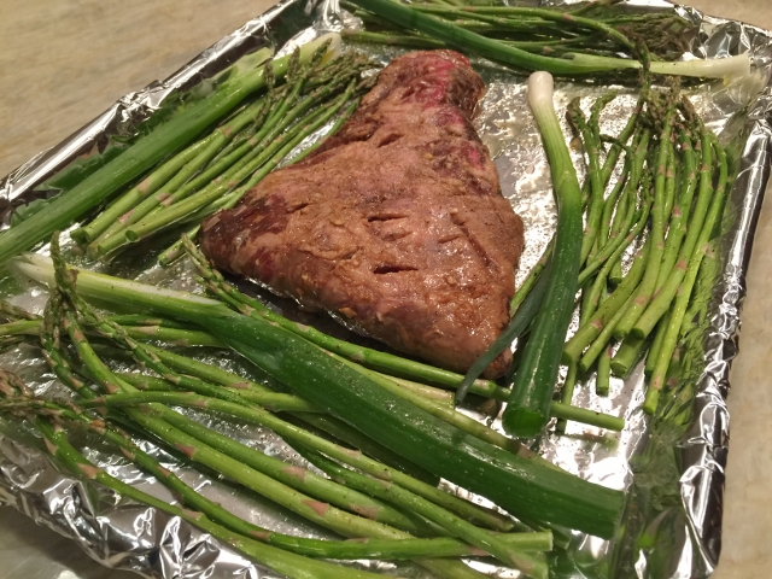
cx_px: 386
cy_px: 290
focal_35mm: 29
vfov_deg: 48.2
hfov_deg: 61.7
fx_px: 647
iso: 50
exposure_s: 1/15
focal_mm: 4.15
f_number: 2.2
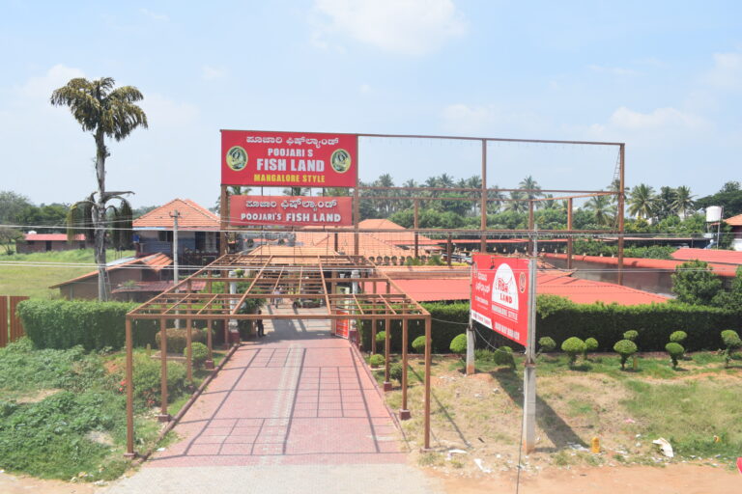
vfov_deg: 43.6
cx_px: 371
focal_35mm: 30
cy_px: 247
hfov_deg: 61.9
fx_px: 618
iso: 200
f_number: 10
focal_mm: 20
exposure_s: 1/400
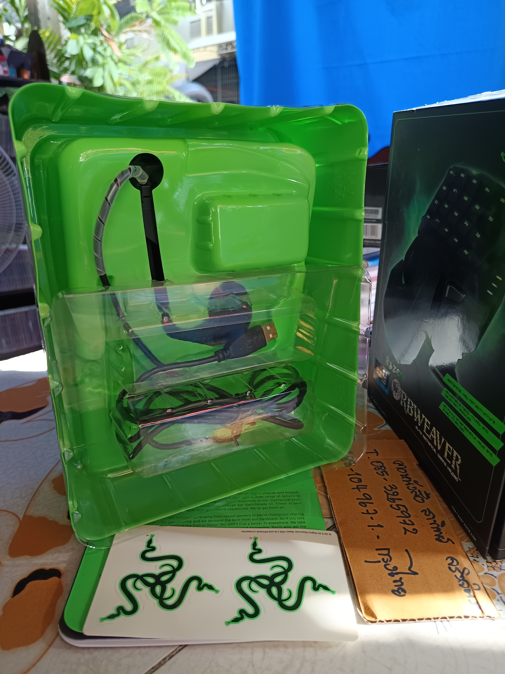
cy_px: 337
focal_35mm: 24
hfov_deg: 56.8
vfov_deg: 71.6
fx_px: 467
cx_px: 252
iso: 287
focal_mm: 5.31
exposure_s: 1/50
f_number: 1.7
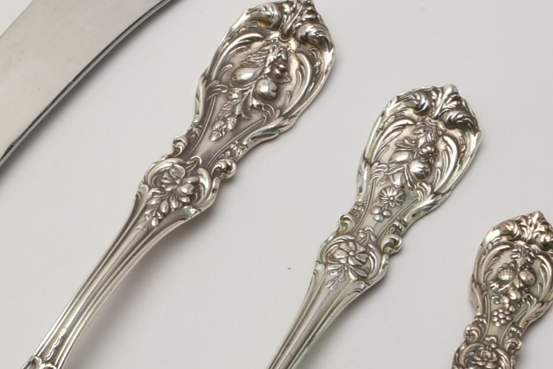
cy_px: 298
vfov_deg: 8.2
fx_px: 2583
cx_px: -197
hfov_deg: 11.8
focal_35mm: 168
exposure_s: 1/125
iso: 100
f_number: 25
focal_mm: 36
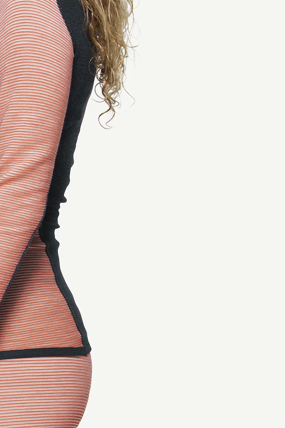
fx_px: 3075
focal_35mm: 259
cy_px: 336
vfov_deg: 7.9
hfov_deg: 5.3
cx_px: -2
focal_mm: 70
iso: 100
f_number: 5.6
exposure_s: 1/50
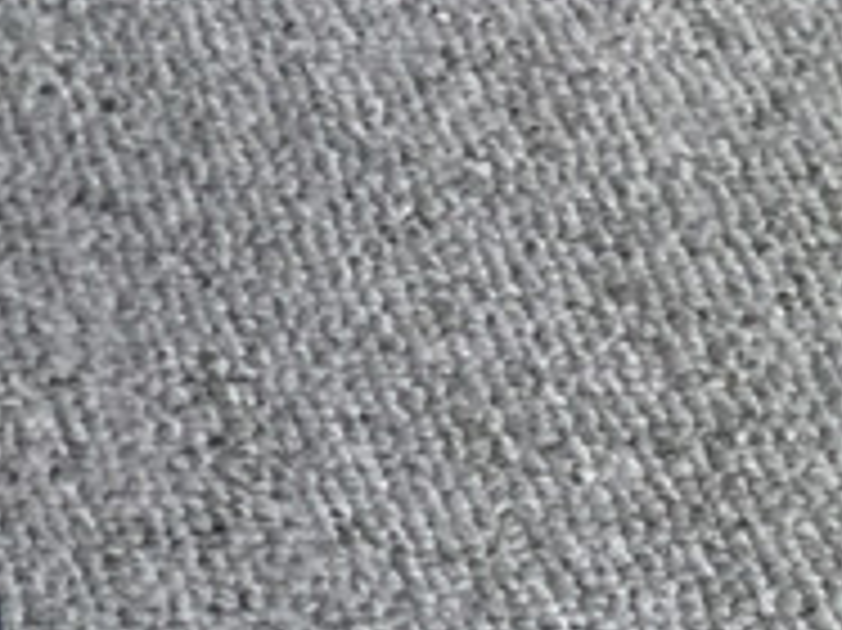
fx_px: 3622
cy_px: 1415
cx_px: -1180
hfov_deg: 11.1
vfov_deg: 9.1
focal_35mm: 149
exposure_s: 1/440
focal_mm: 3.3
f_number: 2.4
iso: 25
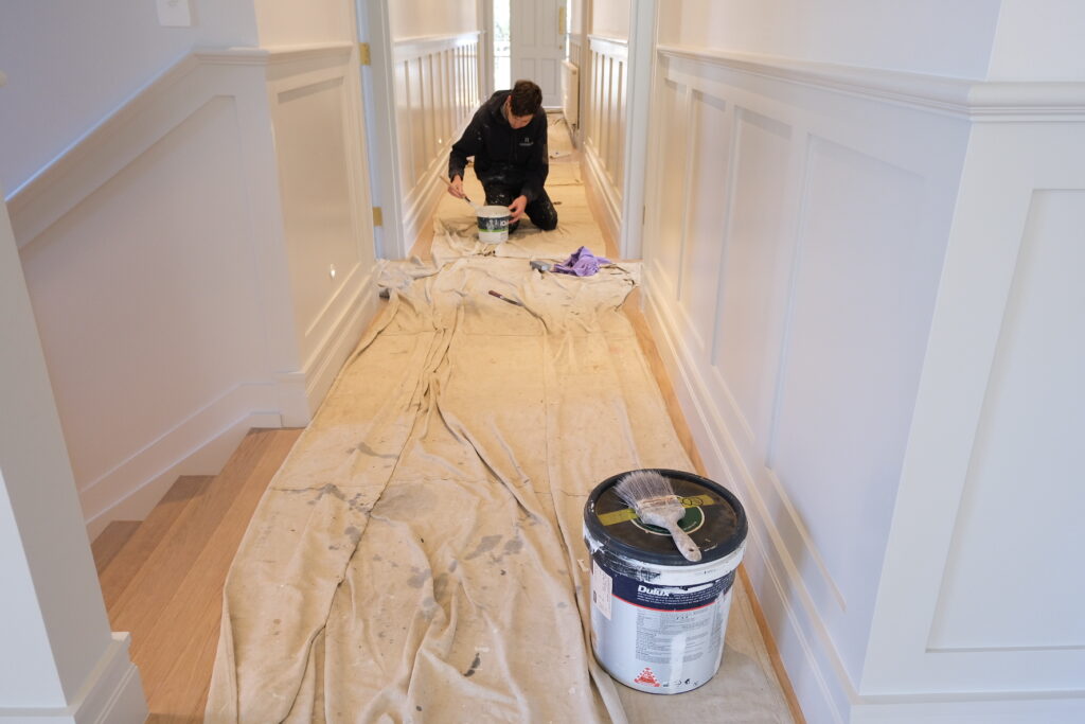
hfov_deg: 69.4
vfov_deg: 49.6
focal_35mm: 26
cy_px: 362
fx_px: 784
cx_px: 542
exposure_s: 1/100
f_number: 3.8
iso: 1000
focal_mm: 17.5
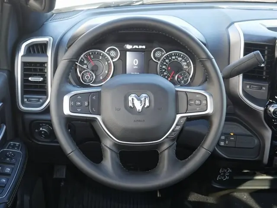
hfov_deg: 42.9
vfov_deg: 32.9
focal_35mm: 44
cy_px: 104
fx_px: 352
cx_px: 138
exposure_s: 1/60
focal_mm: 22
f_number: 4.7
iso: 400
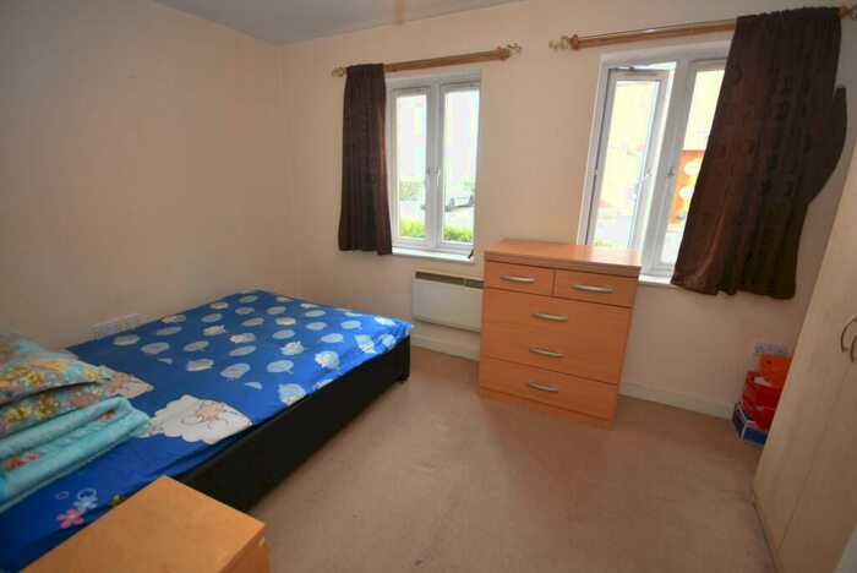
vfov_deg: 77.4
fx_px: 357
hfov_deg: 100.3
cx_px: 428
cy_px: 286
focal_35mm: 15
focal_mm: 10
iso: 400
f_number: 4
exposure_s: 1/60
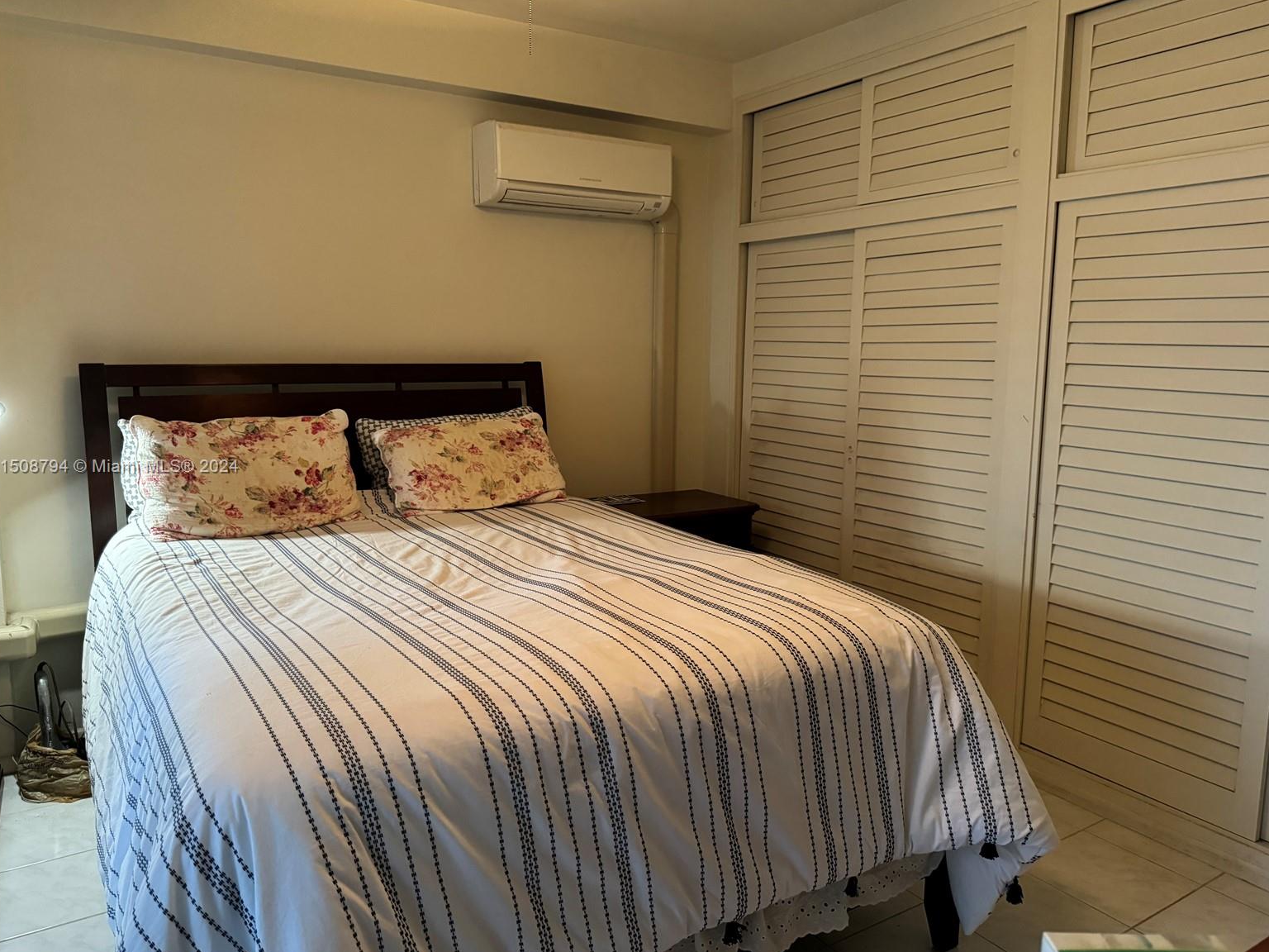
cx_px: 635
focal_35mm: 25
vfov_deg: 54.9
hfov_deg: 69.4
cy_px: 468
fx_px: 916
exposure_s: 1/60
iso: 640
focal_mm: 6.86
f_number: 1.78
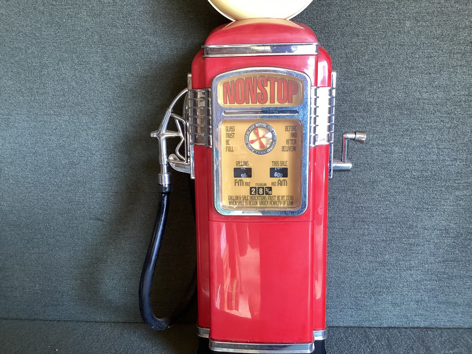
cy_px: 177
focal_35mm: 31
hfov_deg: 58.3
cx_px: 236
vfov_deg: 45.4
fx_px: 423
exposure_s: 1/50
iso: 160
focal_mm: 3.3
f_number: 2.4
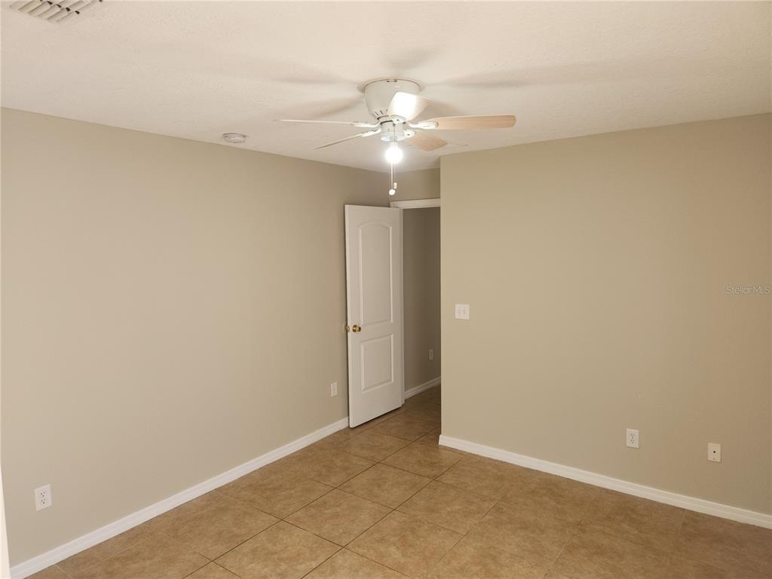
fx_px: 513
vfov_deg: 58.9
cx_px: 386
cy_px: 290
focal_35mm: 23
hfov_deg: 73.9
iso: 32
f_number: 1.8
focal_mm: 5.4
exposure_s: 1/60
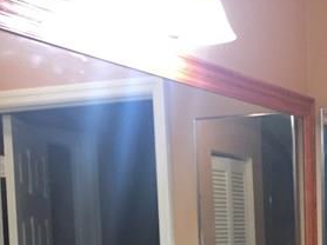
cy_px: 342
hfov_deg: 18.1
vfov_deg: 13.2
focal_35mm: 107
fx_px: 1010
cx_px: 300
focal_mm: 4.15
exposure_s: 1/30
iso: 125
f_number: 2.2
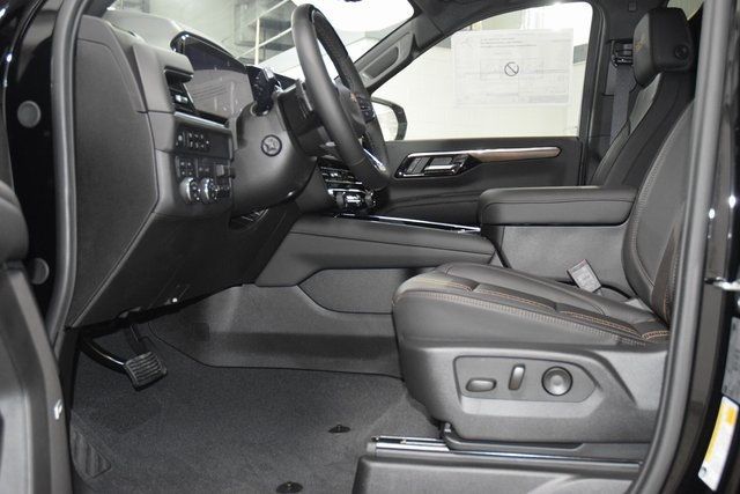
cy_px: 247
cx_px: 370
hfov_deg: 53.1
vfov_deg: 36.9
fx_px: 740
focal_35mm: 36
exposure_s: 1/60
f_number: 3.8
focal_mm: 24
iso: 3200
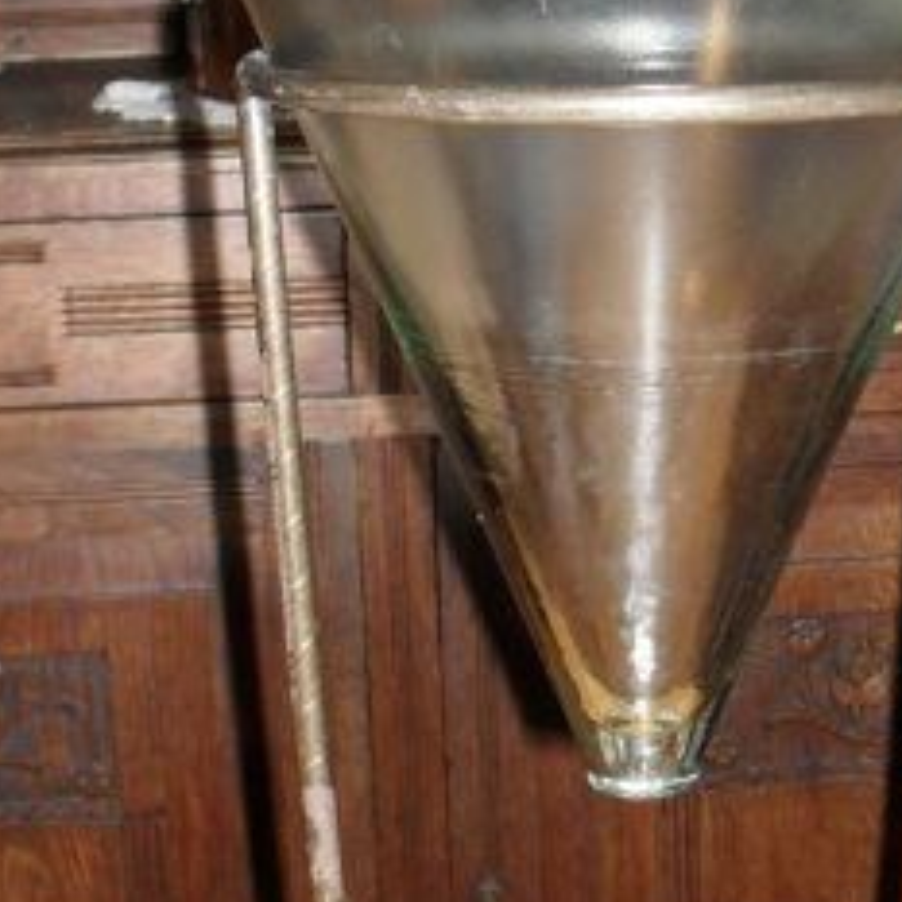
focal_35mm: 85
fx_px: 2506
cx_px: 650
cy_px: 643
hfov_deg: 20.3
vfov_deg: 20.3
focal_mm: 6.3
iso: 200
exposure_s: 1/45
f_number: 3.2
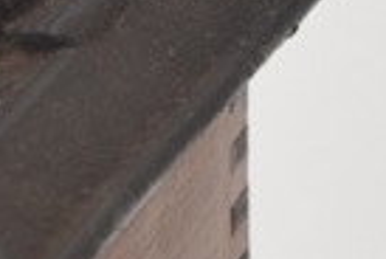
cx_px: -583
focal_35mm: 601
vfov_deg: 2.3
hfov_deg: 3.4
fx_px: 6454
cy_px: -362
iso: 800
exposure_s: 1/100
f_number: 5.6
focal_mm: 55
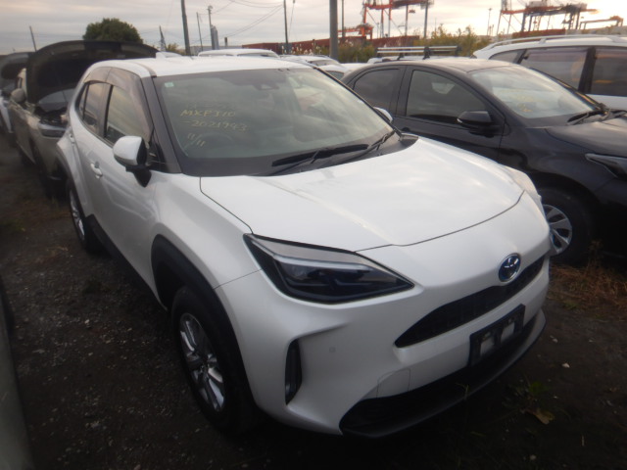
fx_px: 435
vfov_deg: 56.8
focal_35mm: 24
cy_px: 235
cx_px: 314
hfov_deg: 71.6
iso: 125
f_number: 2.8
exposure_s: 1/50
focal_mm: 4.3
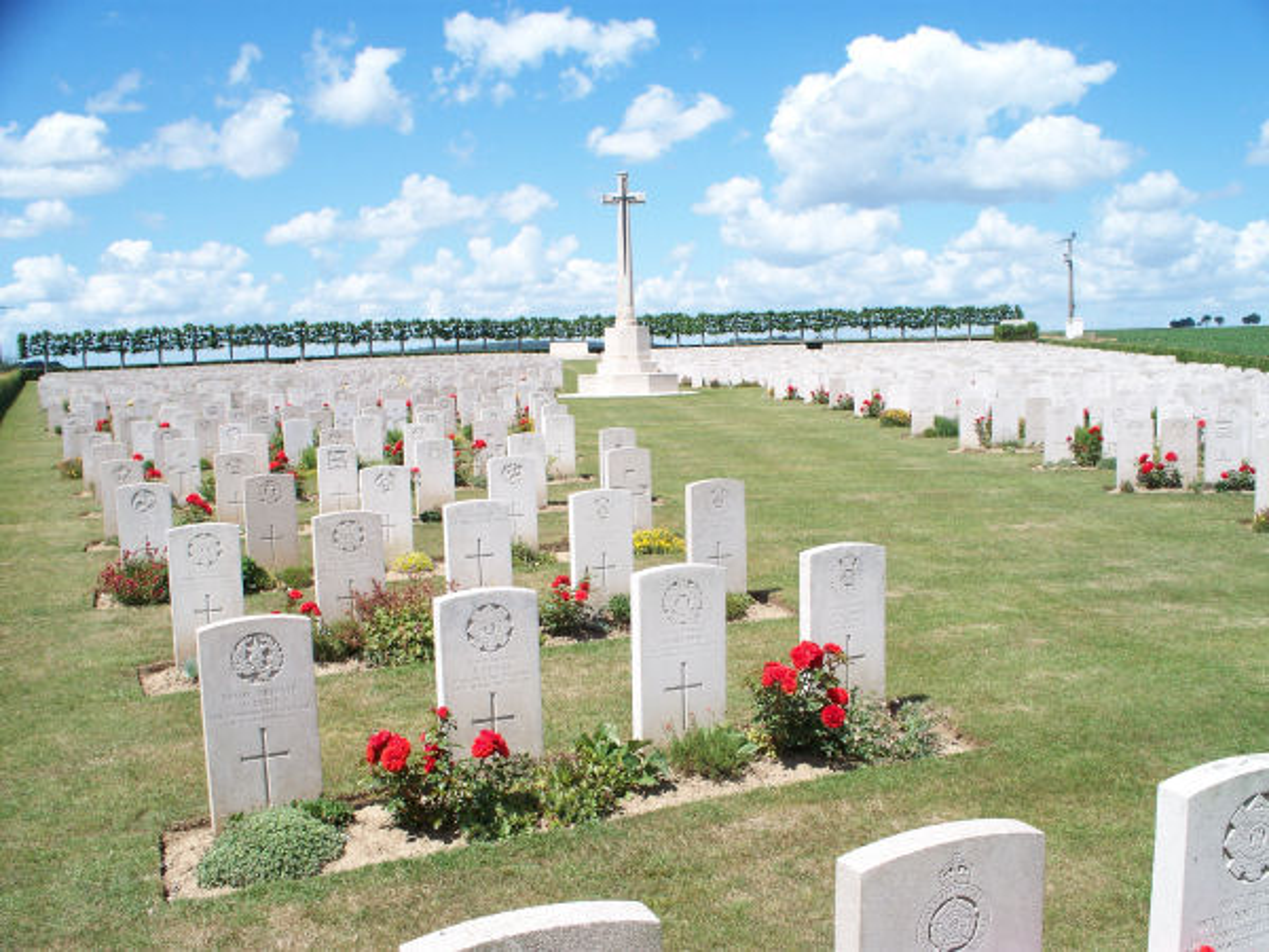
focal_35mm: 36
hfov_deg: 51.4
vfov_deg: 39.7
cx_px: 634
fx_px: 1320
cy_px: 476
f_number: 5
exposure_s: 1/320
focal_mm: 7.54
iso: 64
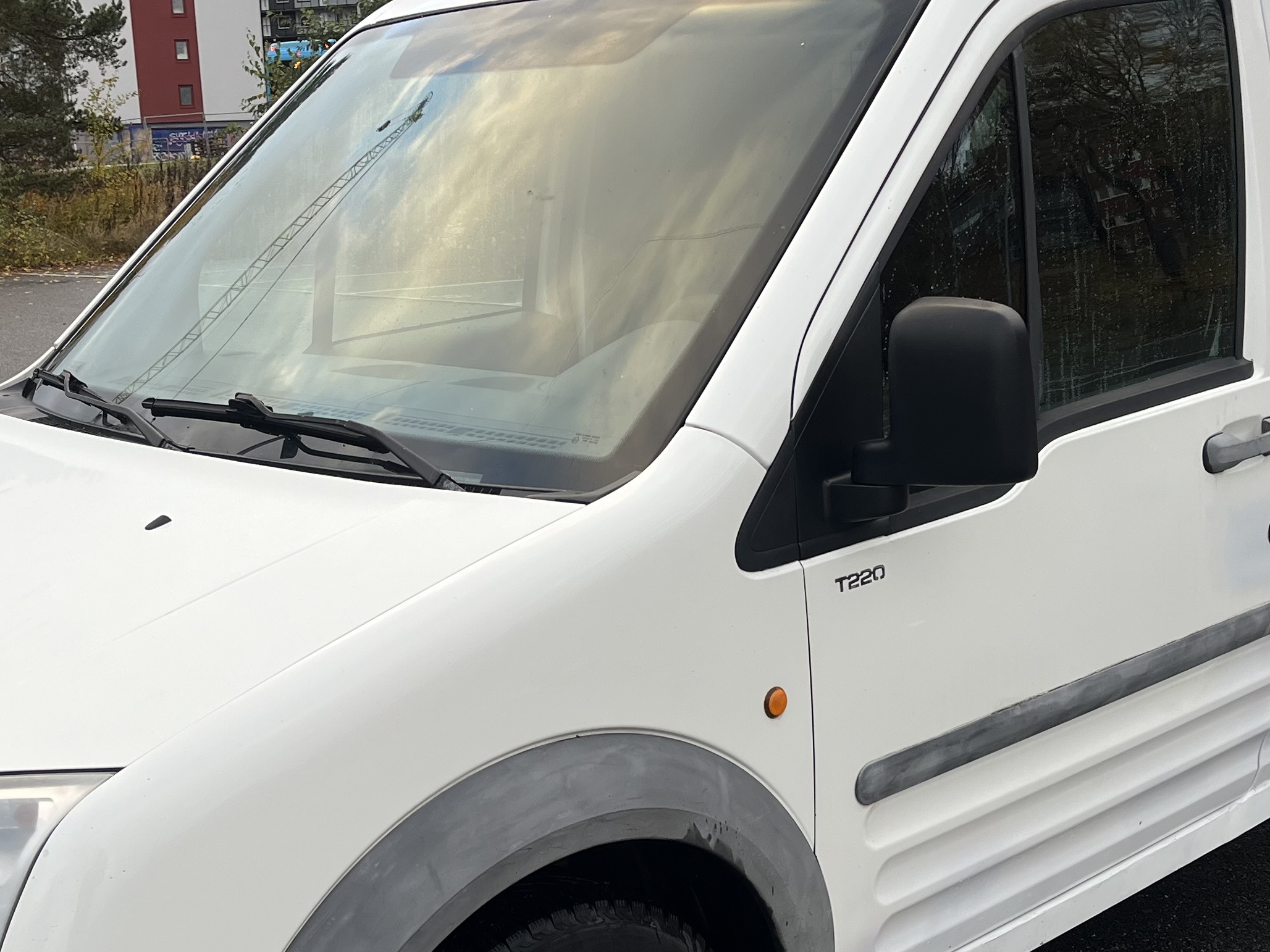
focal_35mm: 51
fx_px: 1871
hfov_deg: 37.5
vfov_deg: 28.4
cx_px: 585
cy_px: 637
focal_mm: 5.1
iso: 50
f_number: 1.6
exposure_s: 1/305
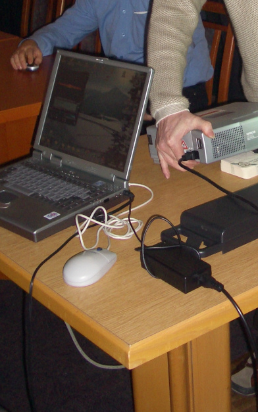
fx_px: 799
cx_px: 254
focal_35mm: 71
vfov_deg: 27.9
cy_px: 39
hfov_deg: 17.9
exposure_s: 1/60
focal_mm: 5.8
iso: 100
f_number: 2.6
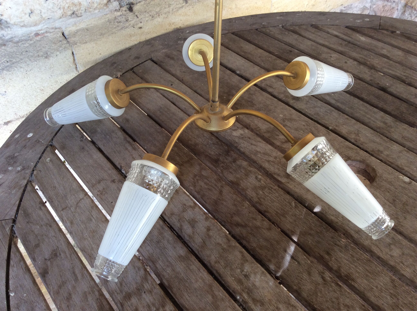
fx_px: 385
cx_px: 208
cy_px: 156
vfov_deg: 44.1
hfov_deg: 56.9
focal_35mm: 32
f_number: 2.4
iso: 32
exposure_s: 1/50
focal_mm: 3.3
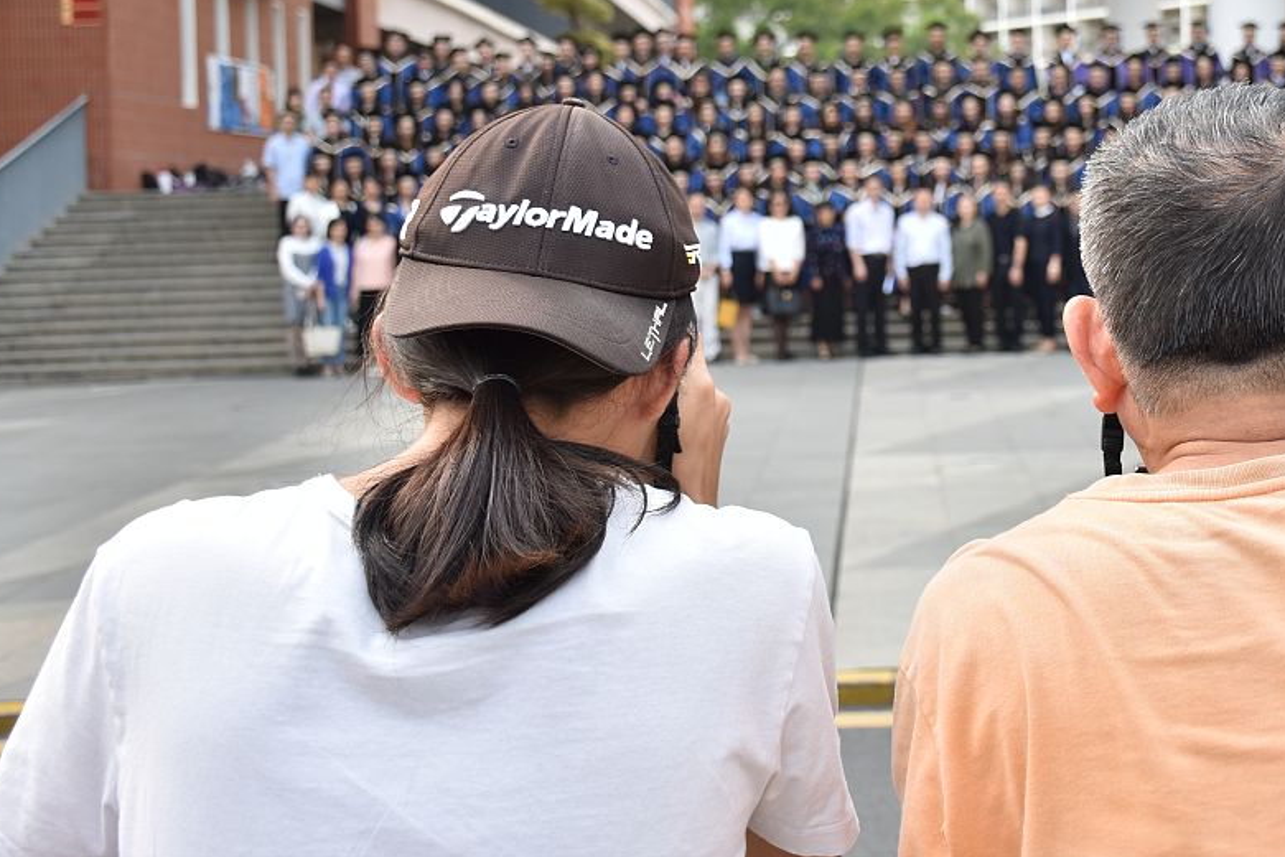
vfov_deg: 22.4
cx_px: 937
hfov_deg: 32.9
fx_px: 2141
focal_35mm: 60
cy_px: 201
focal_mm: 26
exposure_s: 1/320
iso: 100
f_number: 3.8
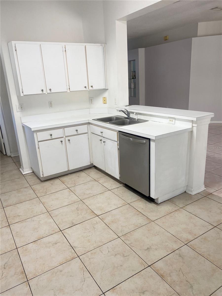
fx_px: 222
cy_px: 148
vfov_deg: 67.3
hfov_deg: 53.1
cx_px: 111
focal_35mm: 26
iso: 64
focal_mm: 4.25
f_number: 1.8
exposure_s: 1/60
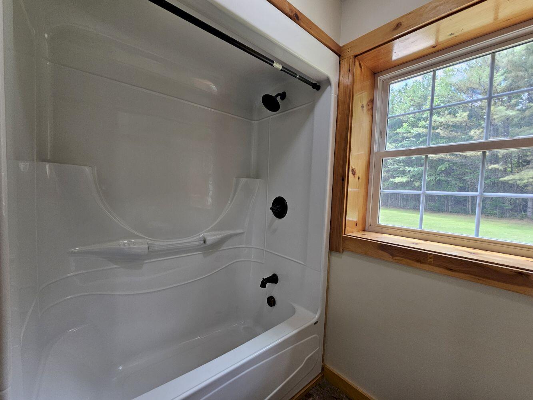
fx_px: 200
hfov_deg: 106.2
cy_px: 200
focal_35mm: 13
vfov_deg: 89.9
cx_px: 266
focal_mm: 2.2
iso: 64
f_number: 2.2
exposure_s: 1/60
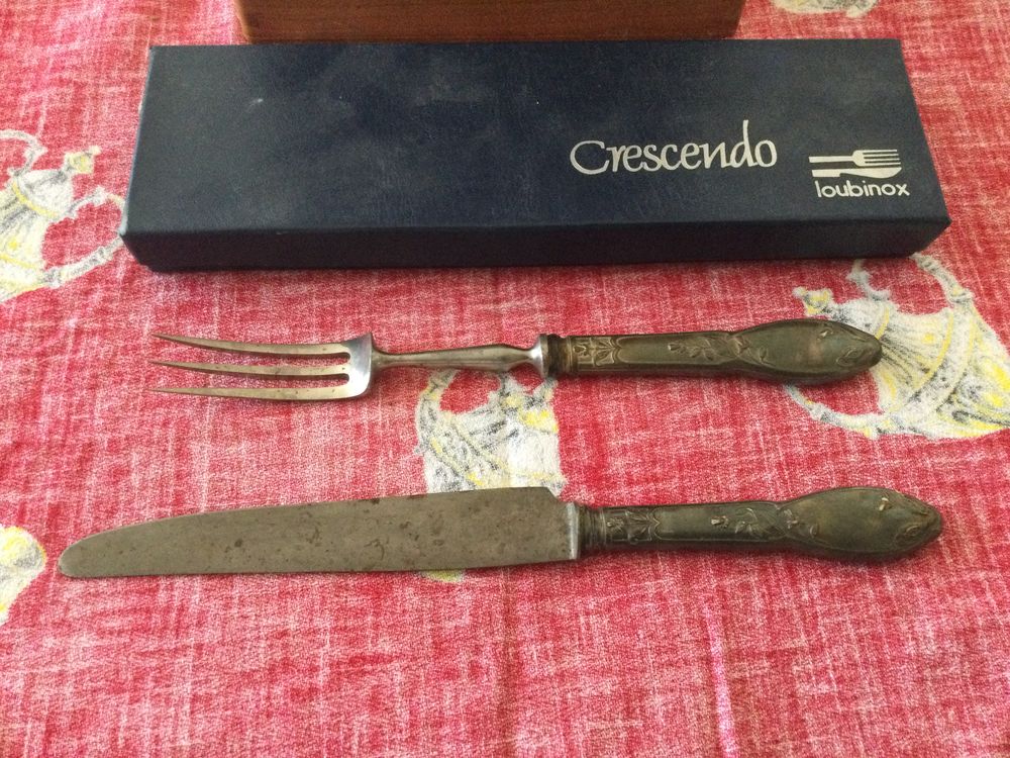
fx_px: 904
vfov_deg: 45.4
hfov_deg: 58.4
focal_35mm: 31
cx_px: 505
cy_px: 379
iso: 200
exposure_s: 1/25
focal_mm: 3.3
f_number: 2.4
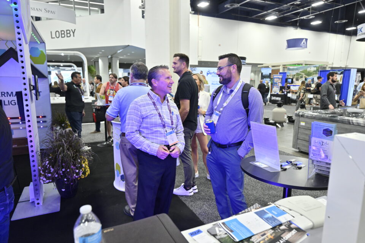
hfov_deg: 73.7
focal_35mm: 24
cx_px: 182
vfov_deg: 53.1
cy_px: 122
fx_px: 243
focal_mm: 24
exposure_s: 1/400
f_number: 4
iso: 800
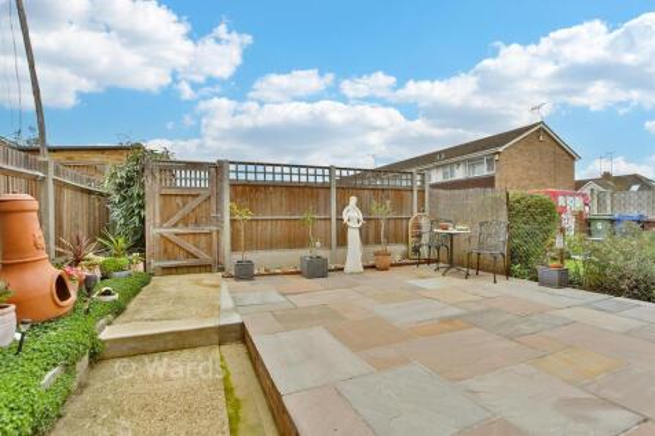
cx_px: 328
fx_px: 273
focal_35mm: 15
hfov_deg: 100.4
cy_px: 218
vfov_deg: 77.3
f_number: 9
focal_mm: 10
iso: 500
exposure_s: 1/320
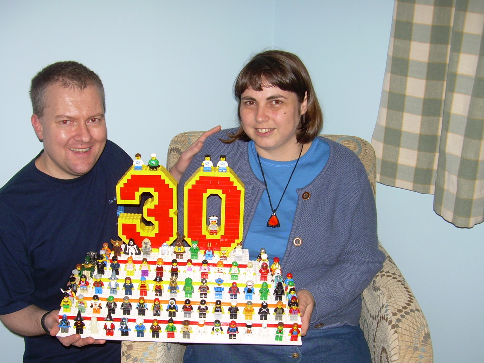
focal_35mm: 42
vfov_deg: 34.3
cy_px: 198
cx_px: 236
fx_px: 587
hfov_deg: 44.8
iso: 59
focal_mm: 6.3
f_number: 2.8
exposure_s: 1/60
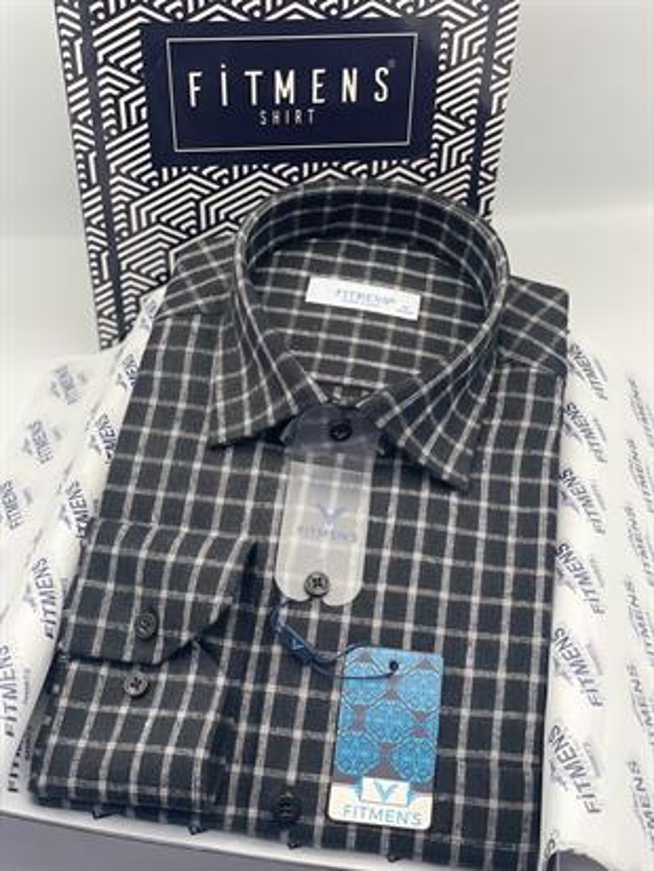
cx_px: 327
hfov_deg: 28.0
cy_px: 436
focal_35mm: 52
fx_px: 1309
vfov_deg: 36.8
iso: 25
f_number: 2
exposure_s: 1/105
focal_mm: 6
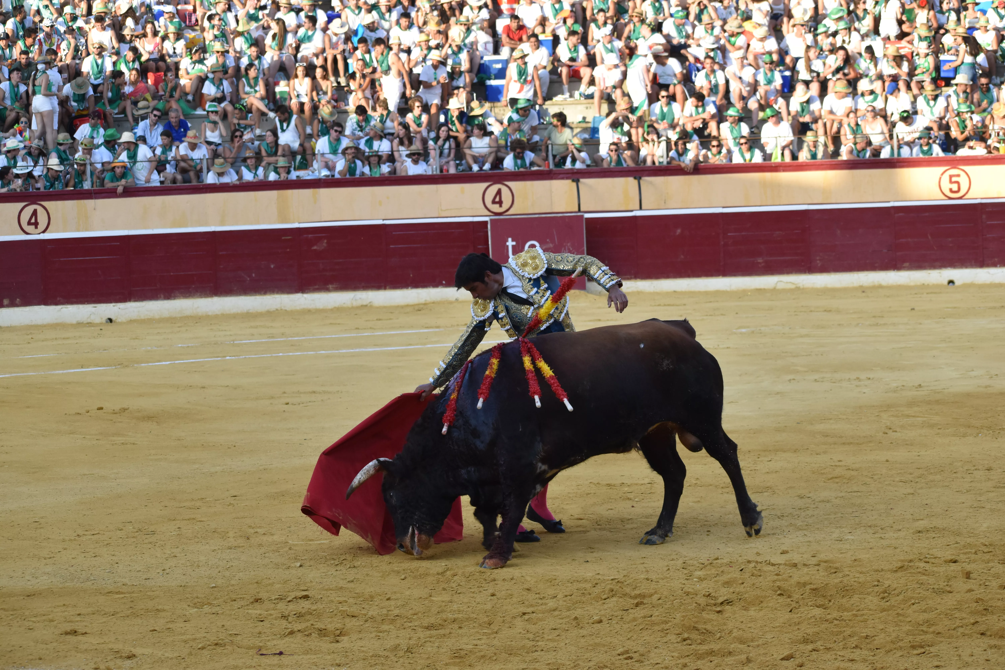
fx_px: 2931
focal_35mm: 105
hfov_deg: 19.5
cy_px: 335
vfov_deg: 13.0
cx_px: 502
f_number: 7.1
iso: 800
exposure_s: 1/800
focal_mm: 70
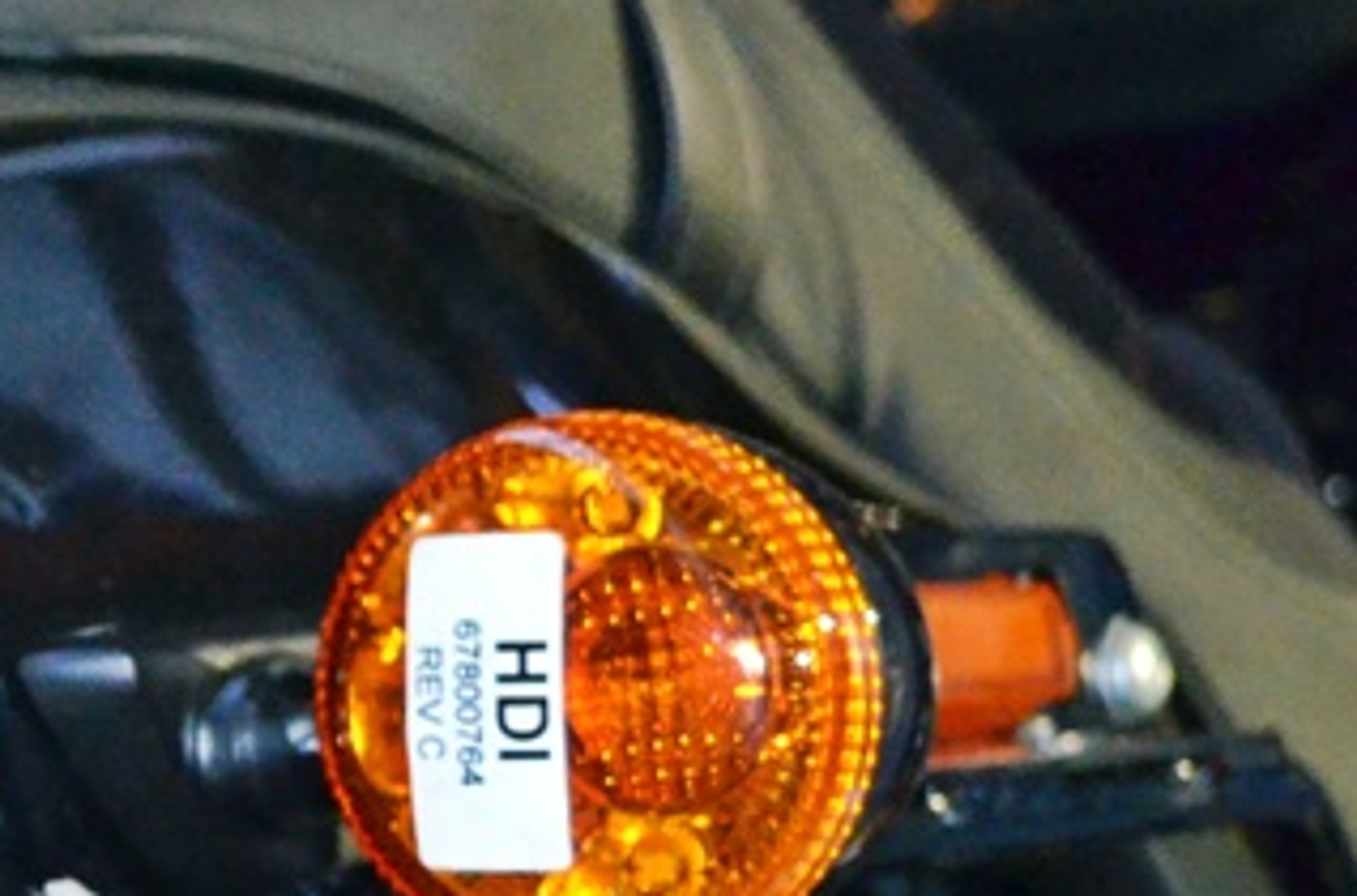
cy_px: 525
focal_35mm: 133
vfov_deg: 10.2
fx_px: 4998
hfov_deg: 14.1
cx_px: -871
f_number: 3.8
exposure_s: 1/60
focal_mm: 22
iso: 3200
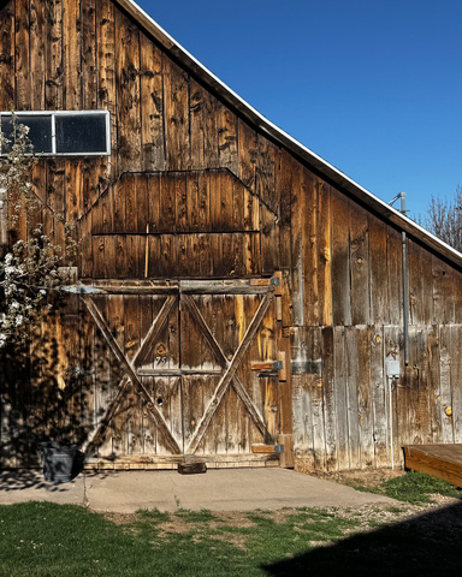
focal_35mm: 50
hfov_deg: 28.1
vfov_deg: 37.3
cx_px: -22
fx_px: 855
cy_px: 250
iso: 80
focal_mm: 6.76
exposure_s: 1/5348
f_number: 1.78
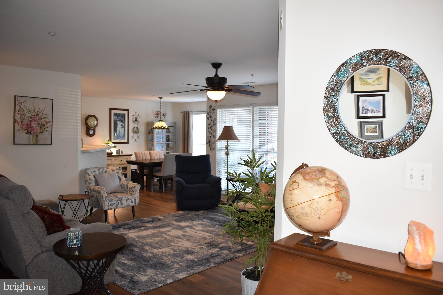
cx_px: 222
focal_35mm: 27
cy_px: 148
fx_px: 332
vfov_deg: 47.9
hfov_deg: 67.4
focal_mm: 18
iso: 640
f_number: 4
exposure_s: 1/60
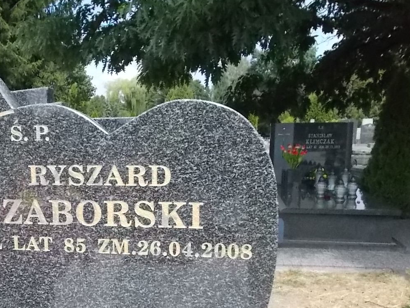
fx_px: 498
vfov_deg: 33.7
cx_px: 124
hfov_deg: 43.9
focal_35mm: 42
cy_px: 231
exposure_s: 1/400
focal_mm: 4.6
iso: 400
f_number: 8
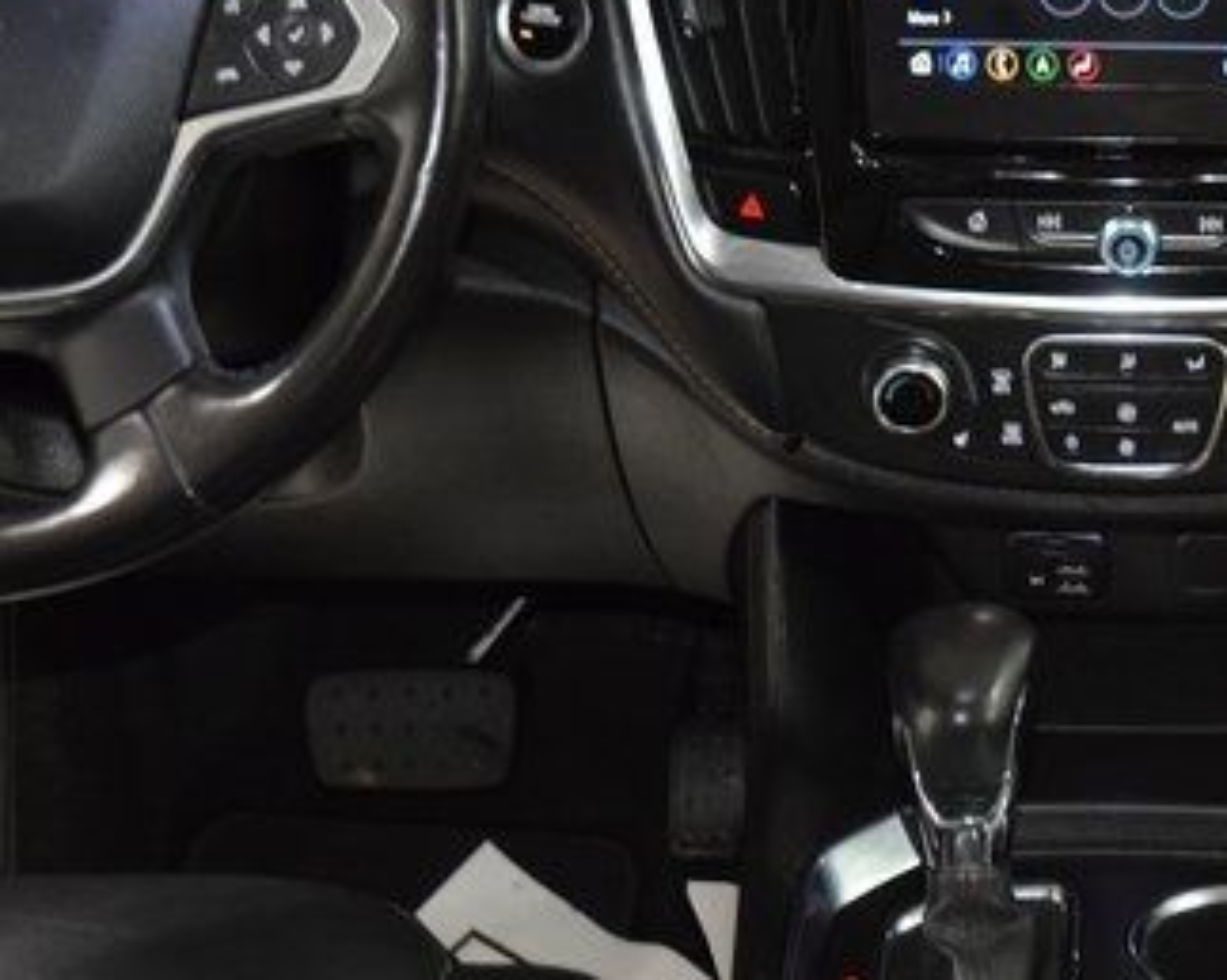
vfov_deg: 16.2
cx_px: 1147
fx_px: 3448
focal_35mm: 95
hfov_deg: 19.7
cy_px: 454
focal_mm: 34
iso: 2800
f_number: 4
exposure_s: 1/30
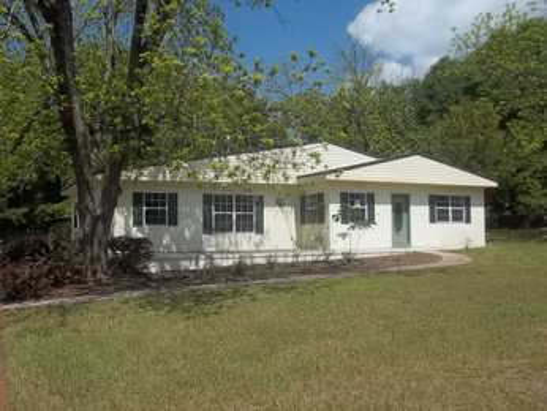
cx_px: 274
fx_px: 522
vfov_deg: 43.0
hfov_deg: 55.3
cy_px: 206
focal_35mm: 33
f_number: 8
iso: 64
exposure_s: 1/250
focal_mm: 5.9
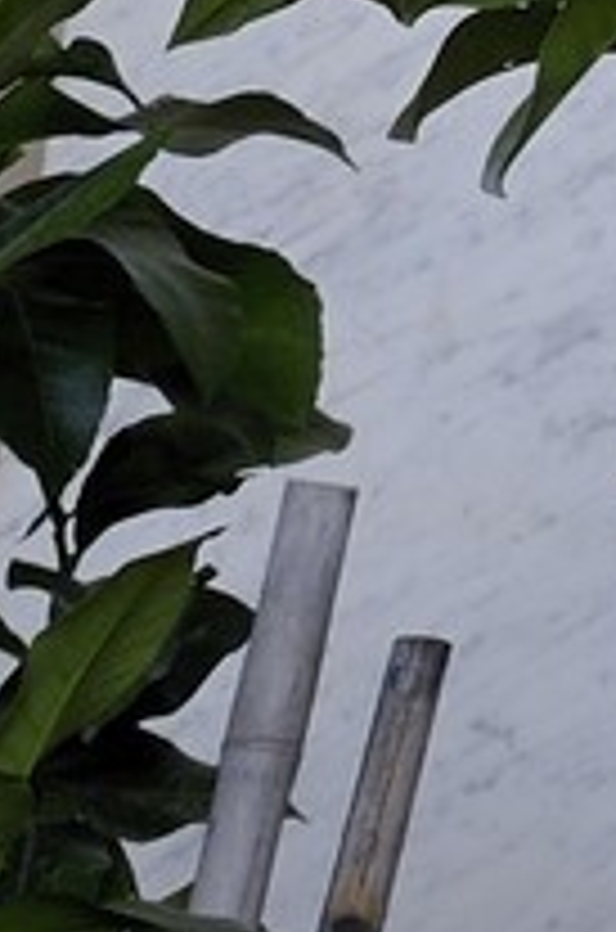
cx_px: 2352
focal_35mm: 271
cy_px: -2193
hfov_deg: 4.6
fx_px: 6990
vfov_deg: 6.7
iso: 200
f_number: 22
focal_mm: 35
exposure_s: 2.5
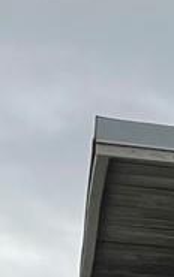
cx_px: 660
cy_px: 578
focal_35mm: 238
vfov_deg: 8.3
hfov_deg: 5.0
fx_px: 1802
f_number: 1.6
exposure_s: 1/2681
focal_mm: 4.2
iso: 32
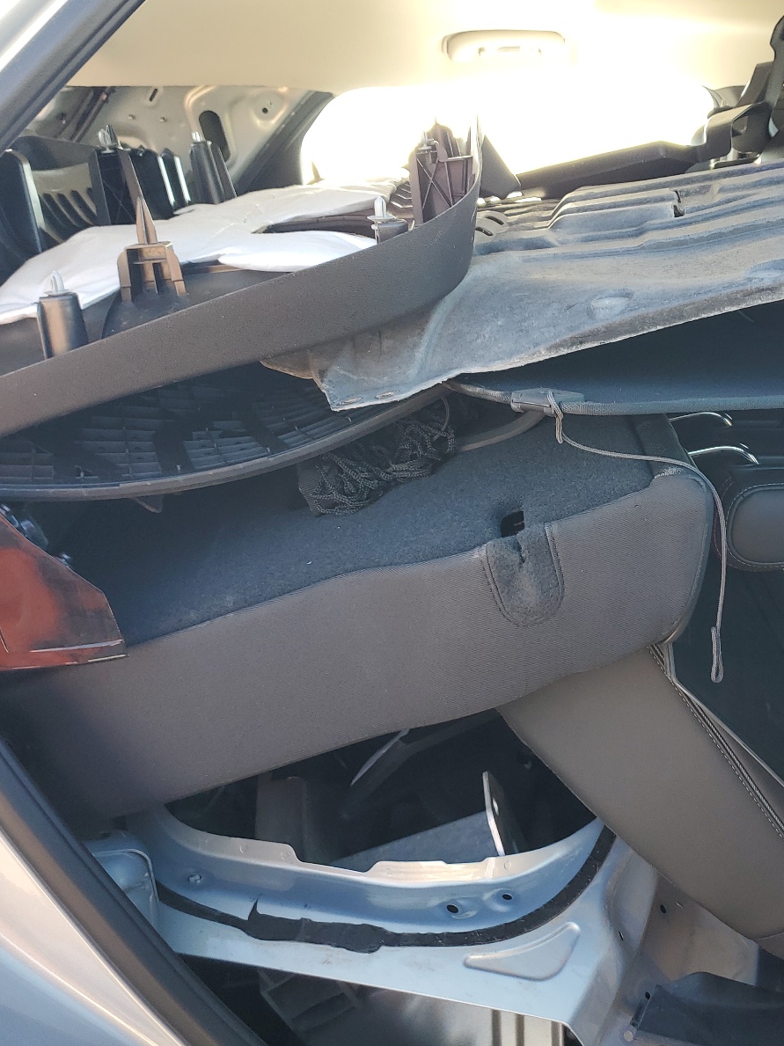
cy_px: 521
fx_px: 1057
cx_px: 568
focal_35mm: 35
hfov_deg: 39.8
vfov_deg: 52.6
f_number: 1.5
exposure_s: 1/141
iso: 50
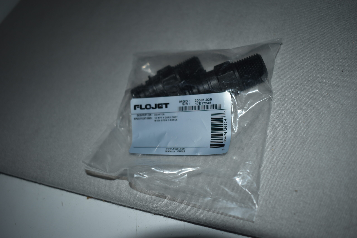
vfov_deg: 40.0
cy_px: 119
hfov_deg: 57.2
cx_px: 178
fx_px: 327
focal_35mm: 33
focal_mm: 22
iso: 100
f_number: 3.8
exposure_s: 1/125
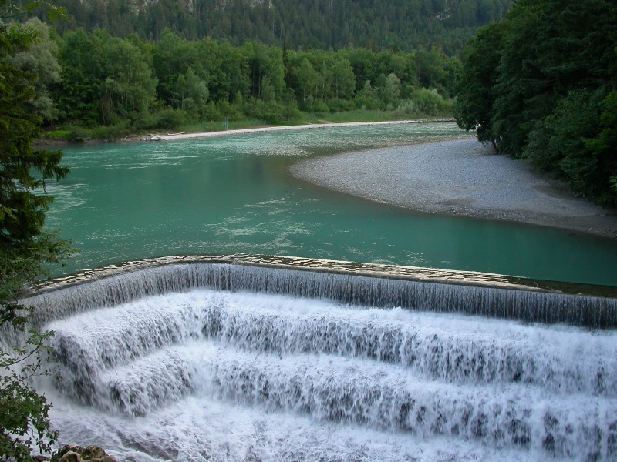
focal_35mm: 38
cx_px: 308
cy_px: 231
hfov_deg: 49.0
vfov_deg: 37.7
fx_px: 677
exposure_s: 1/39.7
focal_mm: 7.85
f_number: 3.7
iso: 100
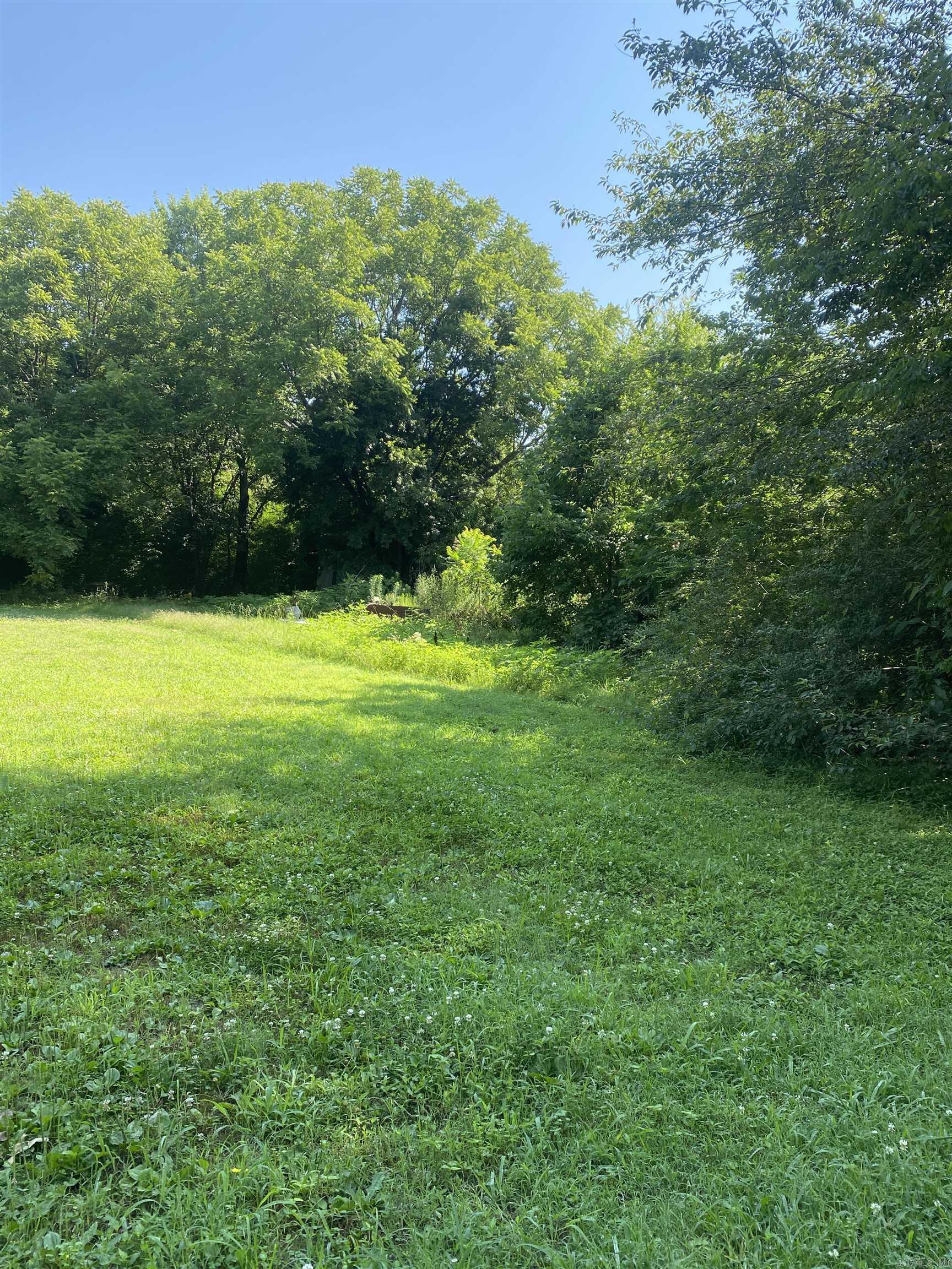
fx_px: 953
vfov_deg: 67.3
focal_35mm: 26
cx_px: 476
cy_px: 634
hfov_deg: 53.1
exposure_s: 1/536
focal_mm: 4.25
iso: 32
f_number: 1.8
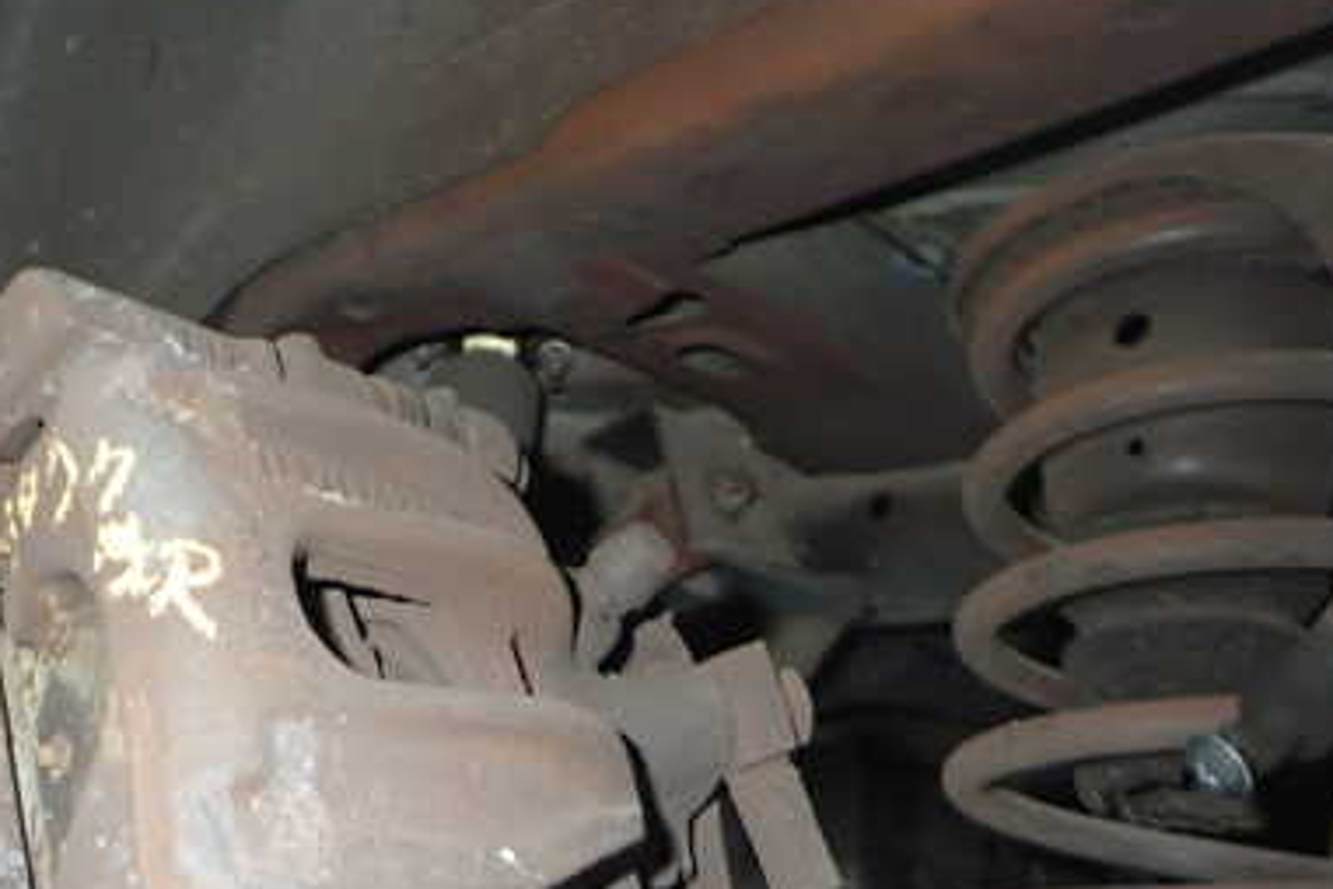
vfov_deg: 32.1
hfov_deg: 46.5
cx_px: 416
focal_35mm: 41
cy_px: 654
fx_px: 1518
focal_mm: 4.5
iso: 640
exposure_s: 1/30
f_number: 5.6
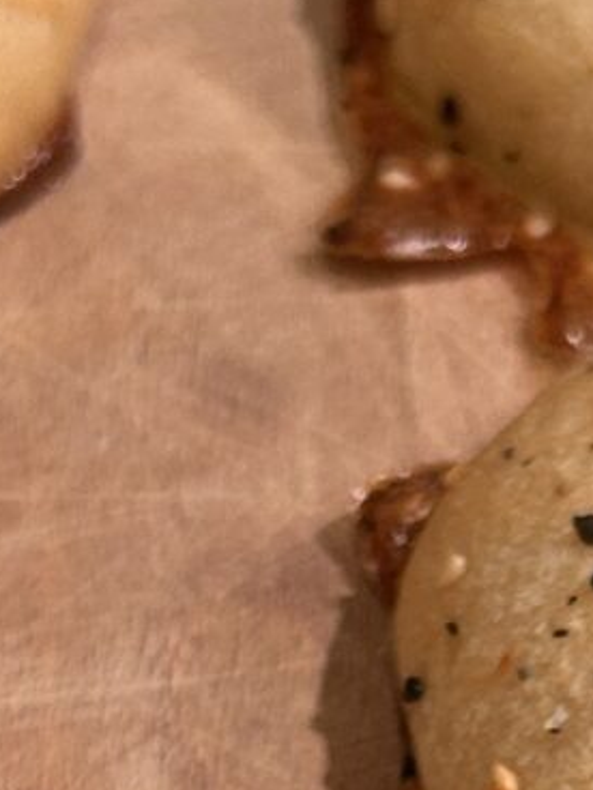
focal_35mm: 181
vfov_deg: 10.4
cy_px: 1327
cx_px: 535
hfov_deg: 8.2
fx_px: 4134
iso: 80
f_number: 1.5
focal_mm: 5.7
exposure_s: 1/60
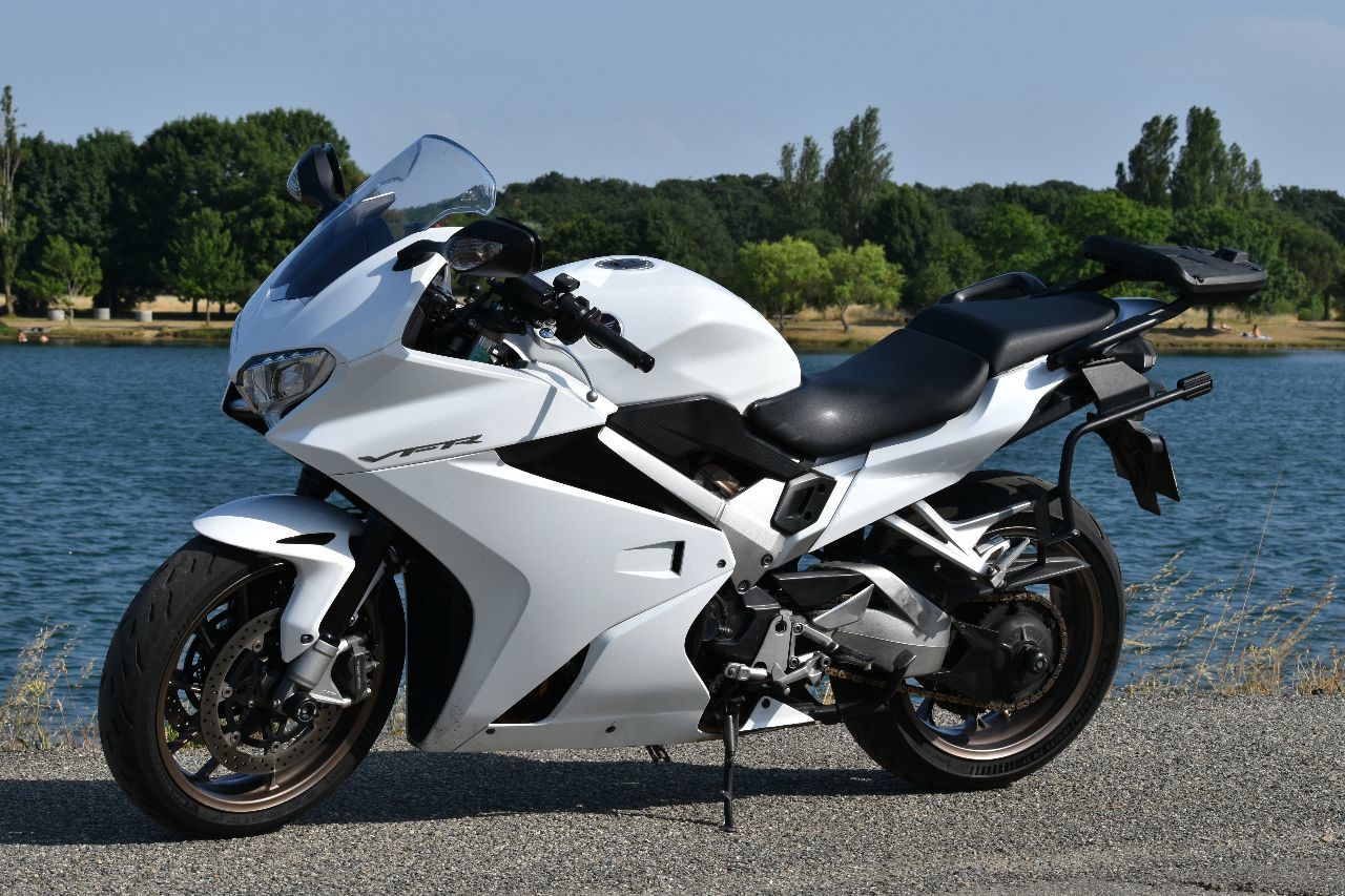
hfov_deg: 24.6
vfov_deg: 16.5
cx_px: 672
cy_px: 448
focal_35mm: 82
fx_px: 3082
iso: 200
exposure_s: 1/400
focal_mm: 55
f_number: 10
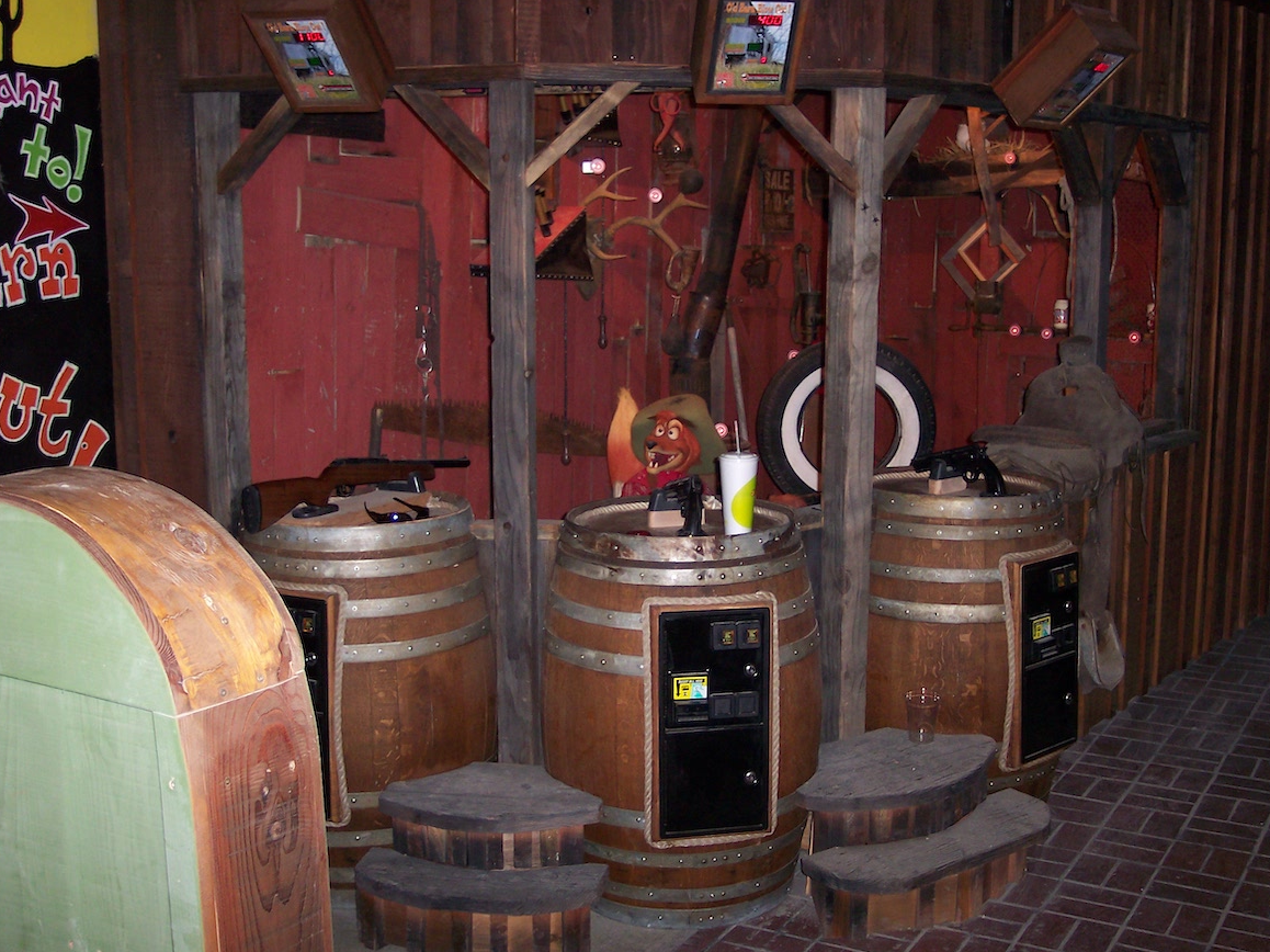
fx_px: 1541
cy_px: 478
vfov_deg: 34.3
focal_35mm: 42
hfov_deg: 44.8
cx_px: 690
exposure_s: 1/30
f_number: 2.8
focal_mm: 8
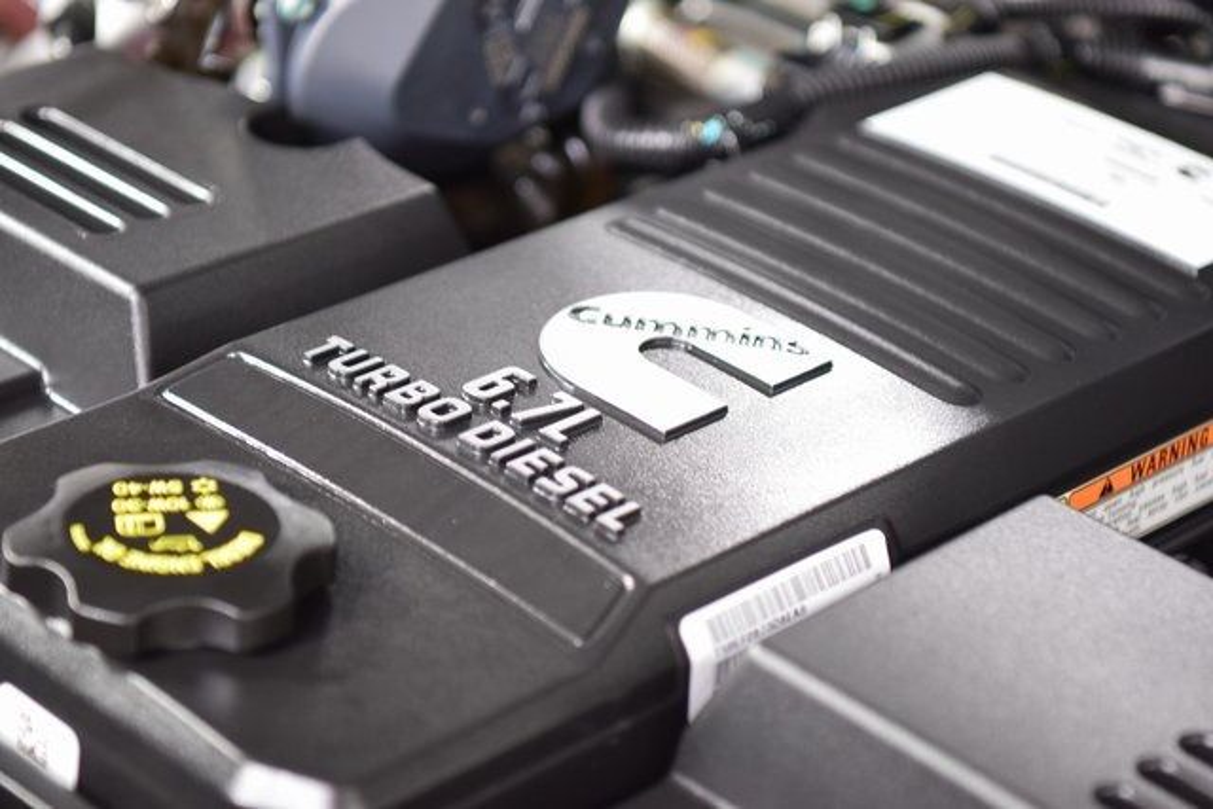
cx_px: 606
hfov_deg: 19.5
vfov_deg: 13.0
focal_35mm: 105
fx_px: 3538
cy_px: 404
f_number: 2.8
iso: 1600
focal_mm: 70
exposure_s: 1/15
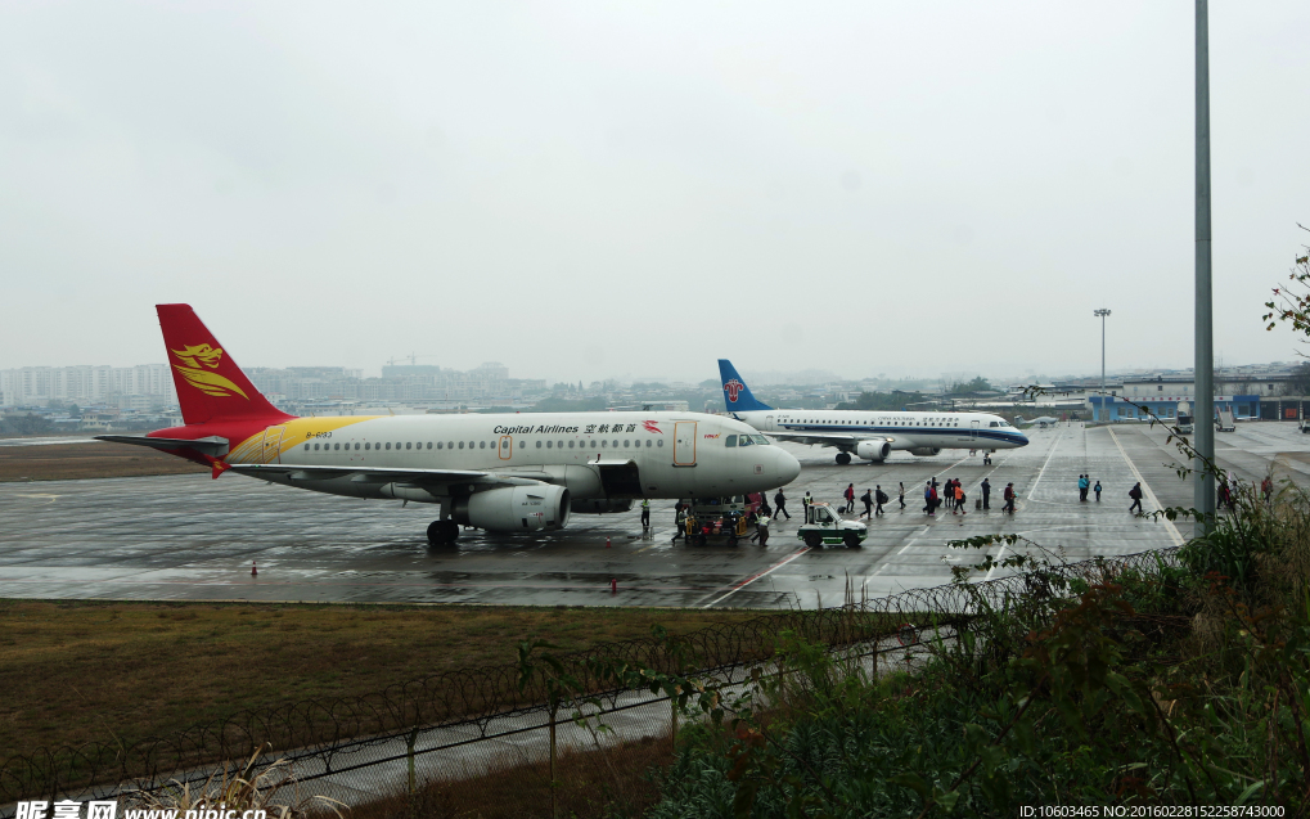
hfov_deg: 46.2
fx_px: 1535
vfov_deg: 29.9
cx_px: 653
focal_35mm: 43
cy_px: 399
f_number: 9
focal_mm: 28
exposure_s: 1/250
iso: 200
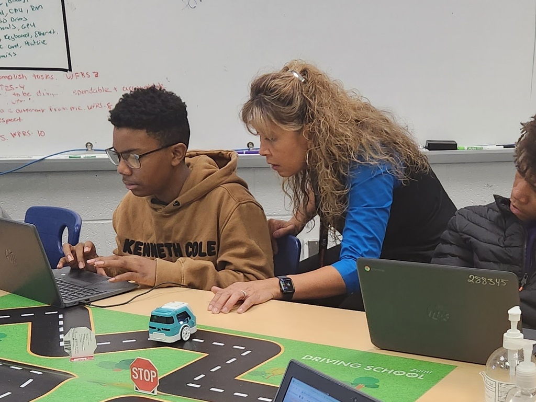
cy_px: 201
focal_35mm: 23
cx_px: 268
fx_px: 356
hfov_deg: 73.9
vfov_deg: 58.9
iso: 400
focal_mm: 5.4
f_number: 1.8
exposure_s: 1/120
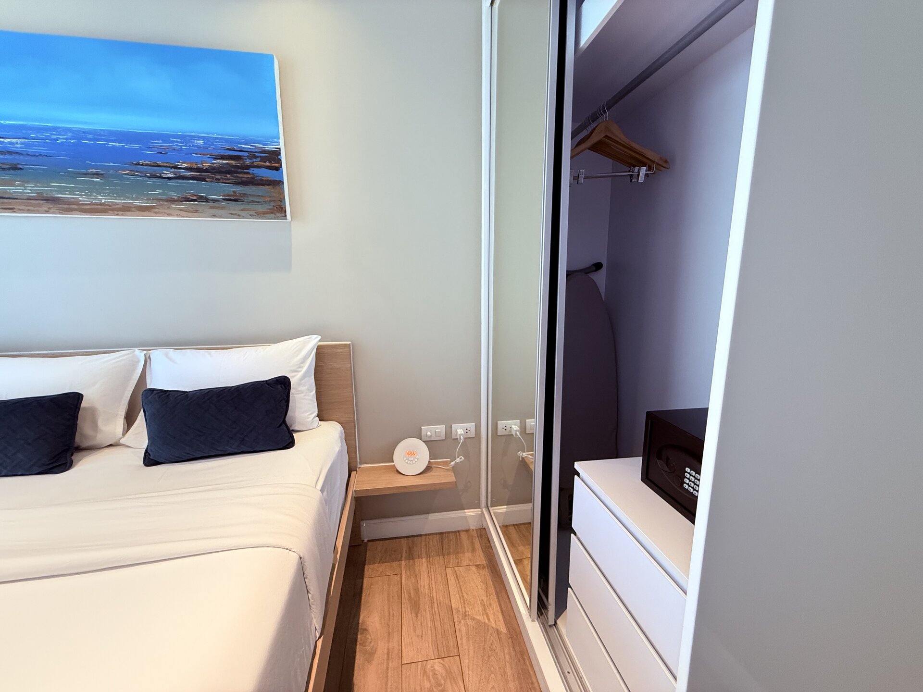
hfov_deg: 102.1
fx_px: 373
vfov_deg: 85.7
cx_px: 462
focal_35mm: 14
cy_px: 346
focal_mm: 2.22
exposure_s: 1/50
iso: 320
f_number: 2.2
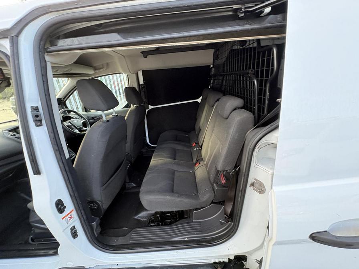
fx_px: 145
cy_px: 134
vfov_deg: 85.7
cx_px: 180
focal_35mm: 14
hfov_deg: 102.1
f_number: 2.2
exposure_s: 1/68
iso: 250
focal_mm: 2.22
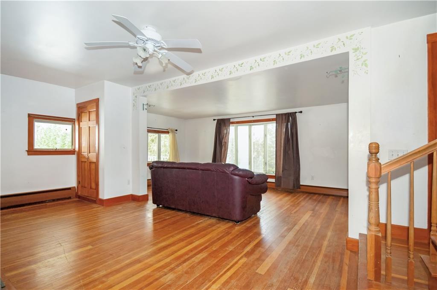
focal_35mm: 15
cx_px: 218
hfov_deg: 100.5
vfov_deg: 77.2
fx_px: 182
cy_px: 145
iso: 500
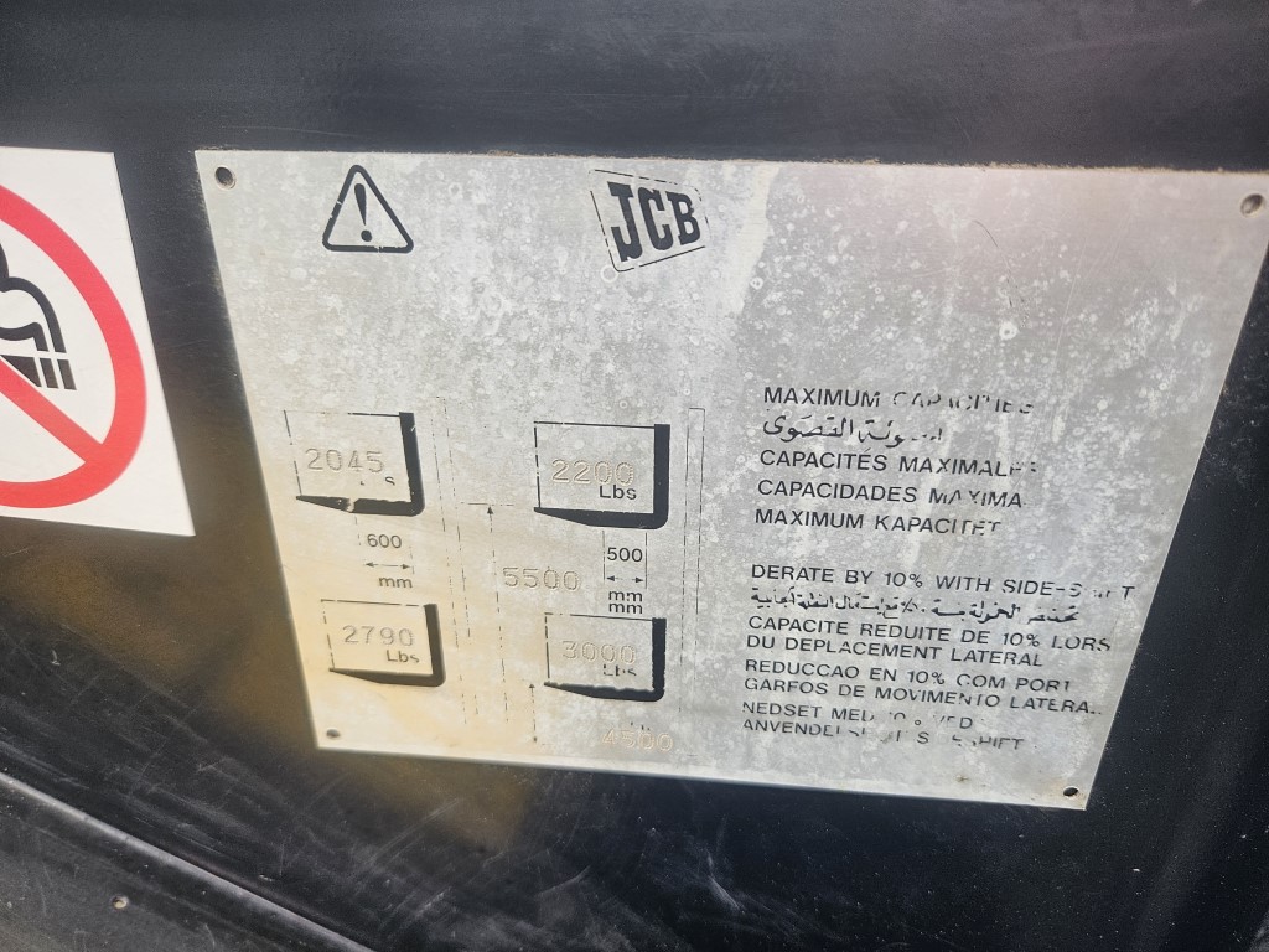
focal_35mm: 23
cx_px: 634
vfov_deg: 58.9
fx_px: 843
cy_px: 476
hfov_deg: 73.9
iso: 125
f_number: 1.8
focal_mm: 5.4
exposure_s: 1/359
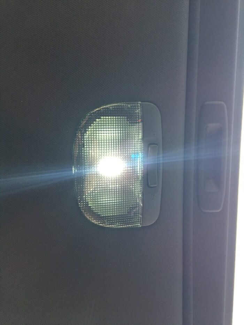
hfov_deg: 48.2
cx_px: 122
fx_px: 272
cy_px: 162
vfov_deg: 61.7
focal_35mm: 29
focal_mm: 4.15
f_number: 2.2
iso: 125
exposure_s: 1/30
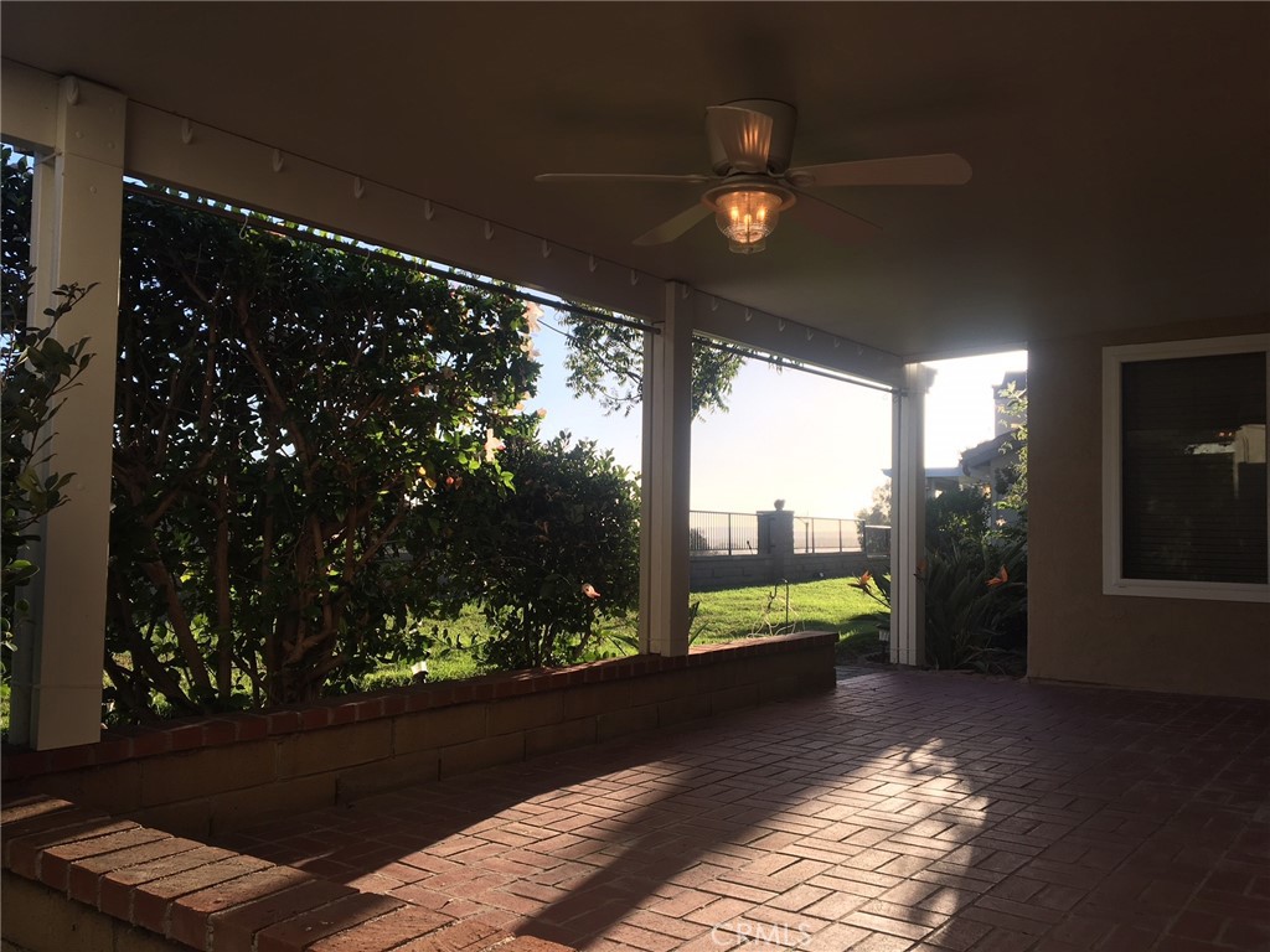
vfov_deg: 48.2
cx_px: 635
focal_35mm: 29
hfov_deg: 61.7
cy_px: 476
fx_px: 1064
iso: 25
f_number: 2.2
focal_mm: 4.15
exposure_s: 1/620
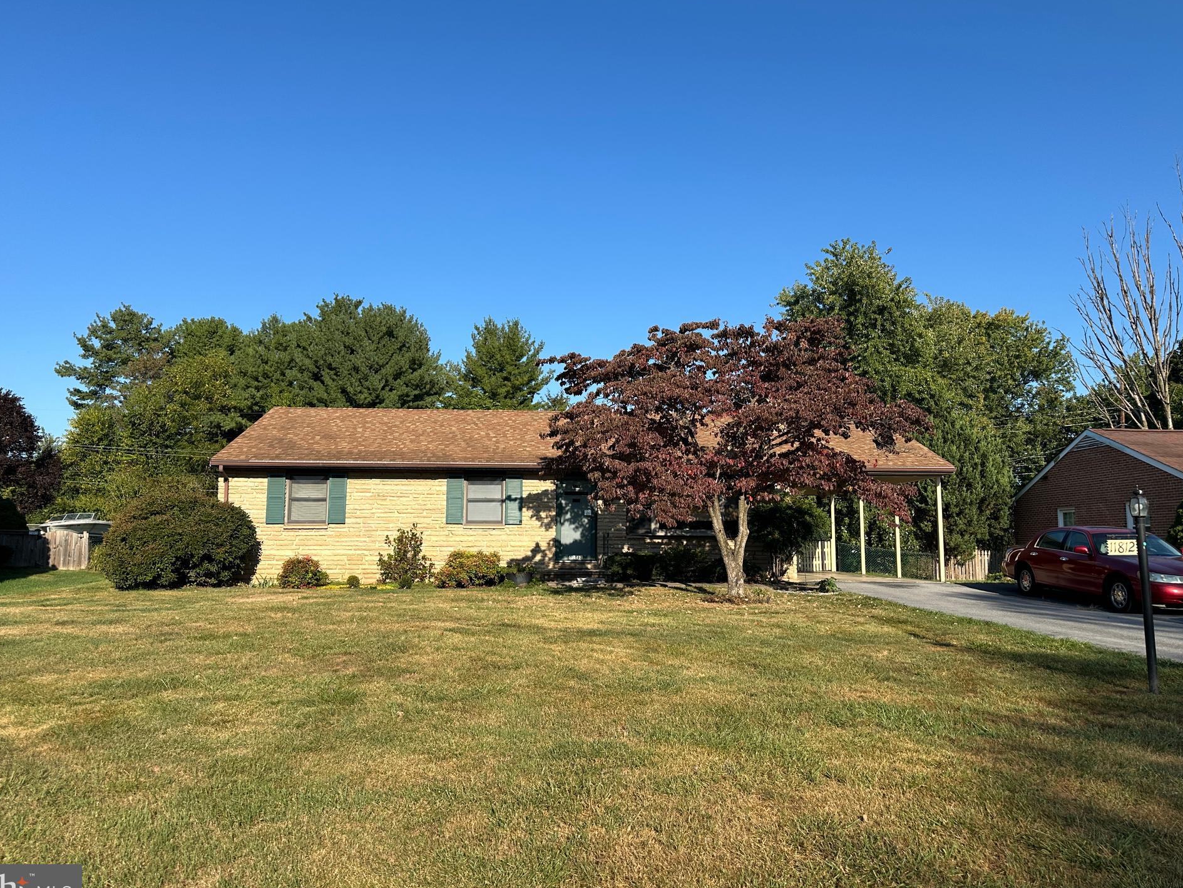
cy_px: 435
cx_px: 566
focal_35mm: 26
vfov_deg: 53.1
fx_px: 889
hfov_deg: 67.3
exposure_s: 1/3472
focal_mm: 6.86
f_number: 1.78
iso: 80
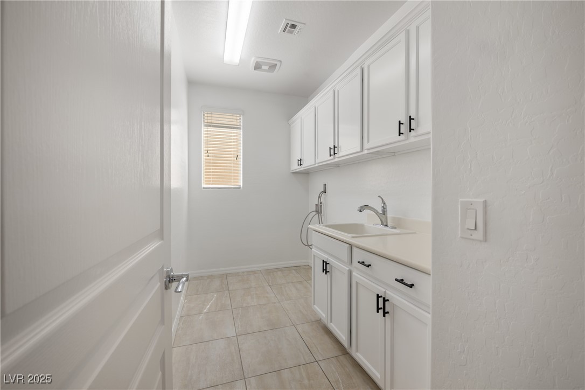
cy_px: 195
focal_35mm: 14
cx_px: 292
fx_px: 227
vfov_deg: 81.2
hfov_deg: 104.3
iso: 100
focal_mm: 14
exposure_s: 1/8
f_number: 9
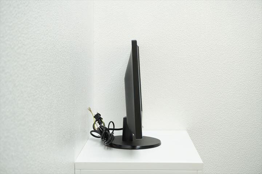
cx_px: 131
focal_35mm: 60
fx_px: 437
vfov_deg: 22.6
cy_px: 87
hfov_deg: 33.4
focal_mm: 40
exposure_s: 1/80
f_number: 5.6
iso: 640
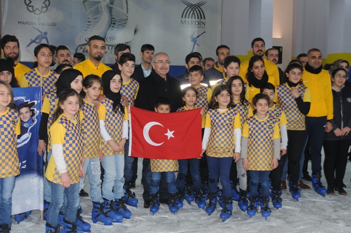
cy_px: 116
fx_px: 511
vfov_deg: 25.7
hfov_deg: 37.9
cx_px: 176
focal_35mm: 52
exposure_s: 1/60
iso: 400
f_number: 4
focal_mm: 35
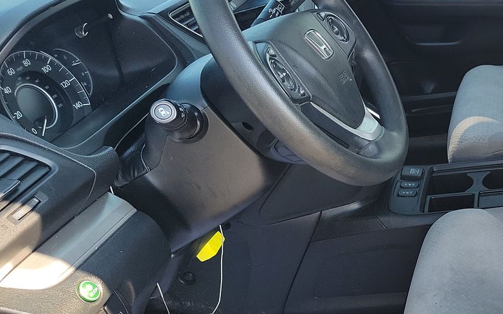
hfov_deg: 35.1
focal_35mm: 52
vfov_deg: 24.8
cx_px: 507
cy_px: 140
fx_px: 713
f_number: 1.8
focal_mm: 6.7
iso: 68
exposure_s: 1/119
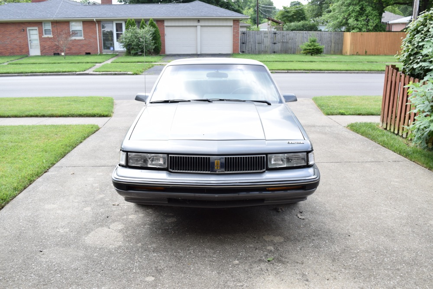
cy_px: 144
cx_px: 216
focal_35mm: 33
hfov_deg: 57.2
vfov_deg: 40.0
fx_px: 397
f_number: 5.6
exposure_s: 1/100
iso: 100
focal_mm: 22
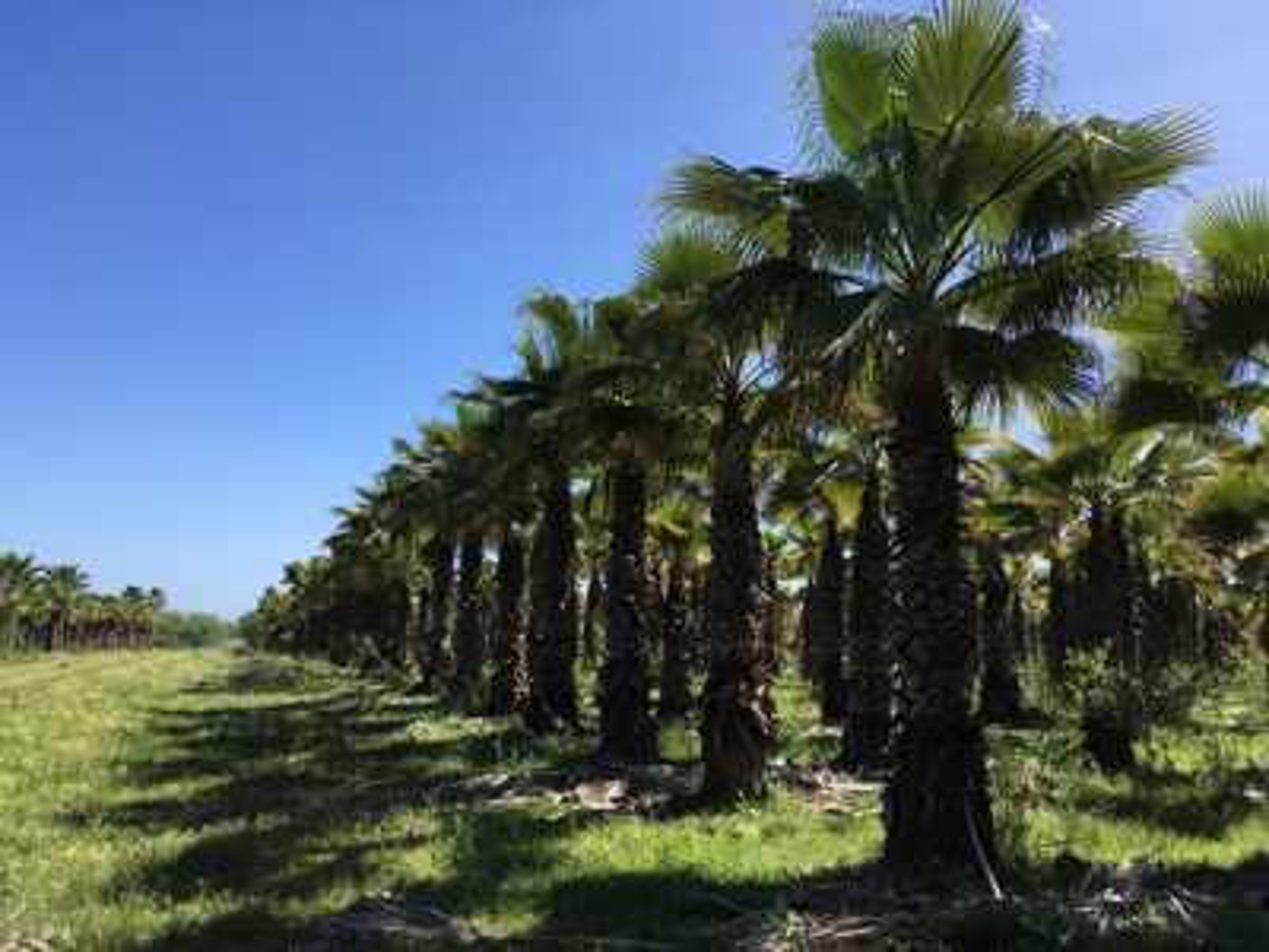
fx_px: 1063
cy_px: 476
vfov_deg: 48.2
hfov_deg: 61.7
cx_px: 634
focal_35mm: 29
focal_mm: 4.15
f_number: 2.2
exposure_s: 1/1115
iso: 25
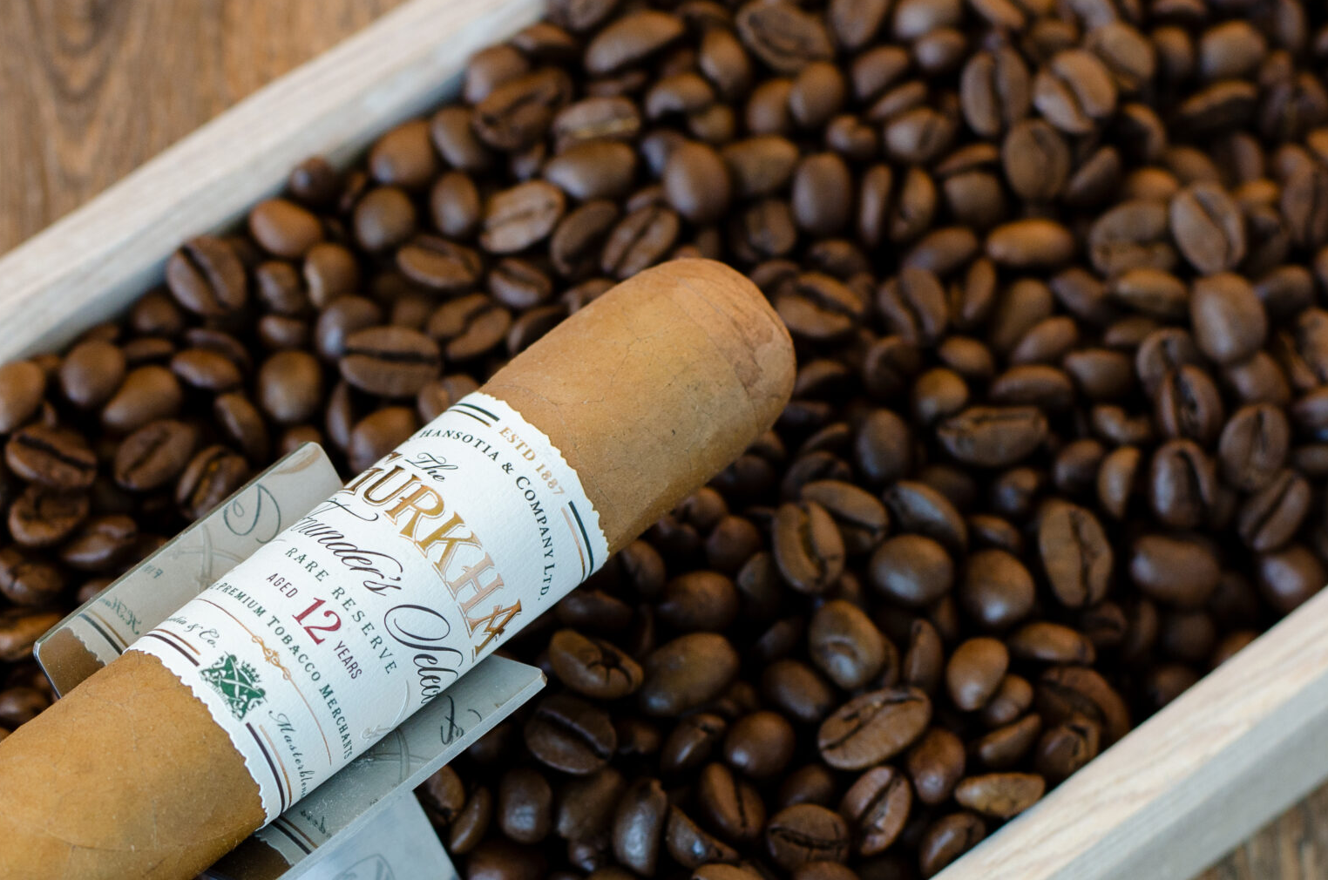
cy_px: 692
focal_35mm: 126
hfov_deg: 16.2
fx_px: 4639
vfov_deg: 10.8
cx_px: 287
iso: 400
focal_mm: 50
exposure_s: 1/50
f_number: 4.5
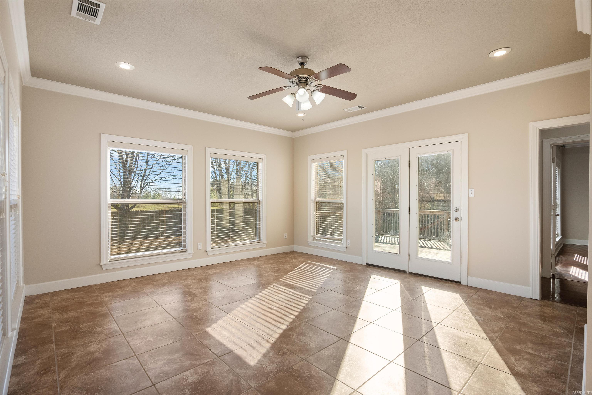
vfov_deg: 73.7
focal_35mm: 16
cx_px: 296
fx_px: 263
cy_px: 198
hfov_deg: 96.7
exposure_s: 1/2500
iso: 1600
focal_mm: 16
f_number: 6.3
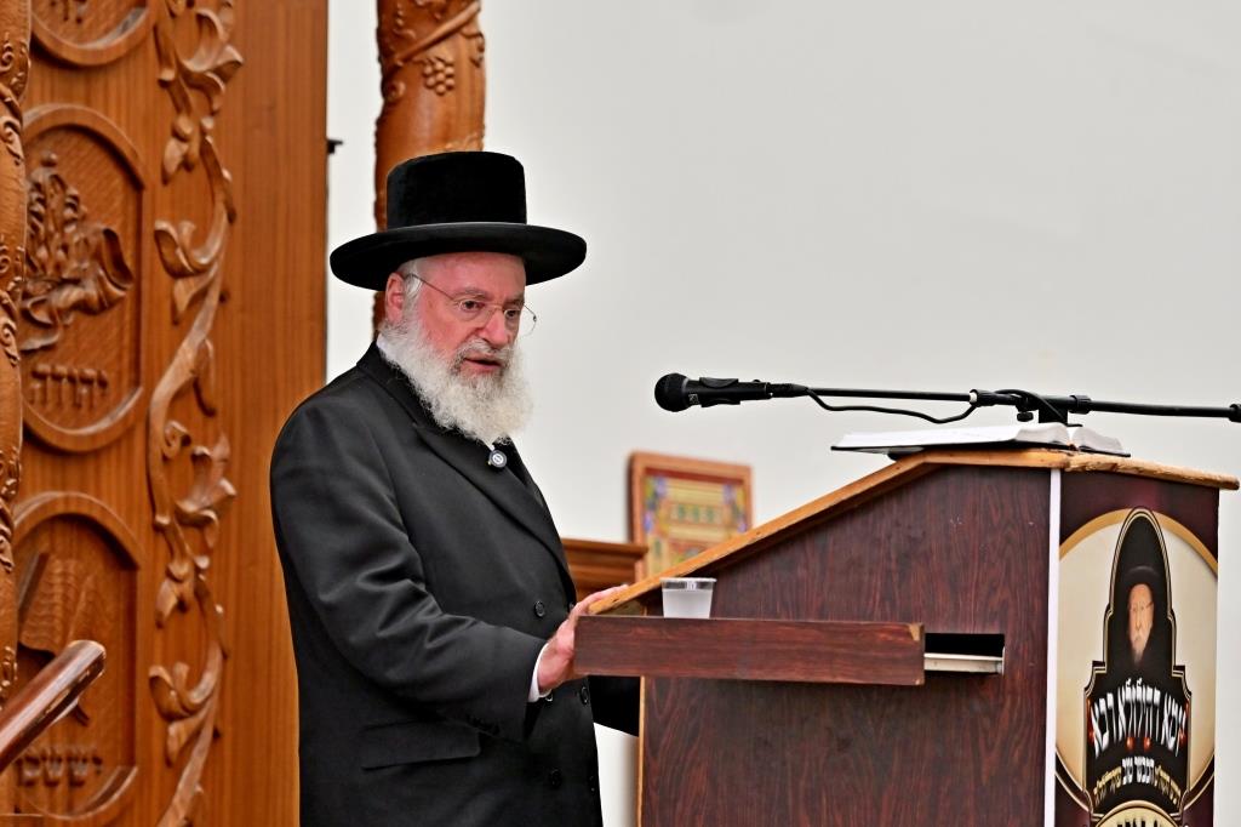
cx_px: 620
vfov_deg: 7.6
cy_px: 414
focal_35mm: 180
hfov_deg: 11.4
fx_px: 6203
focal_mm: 120
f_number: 4
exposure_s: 1/320
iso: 1000
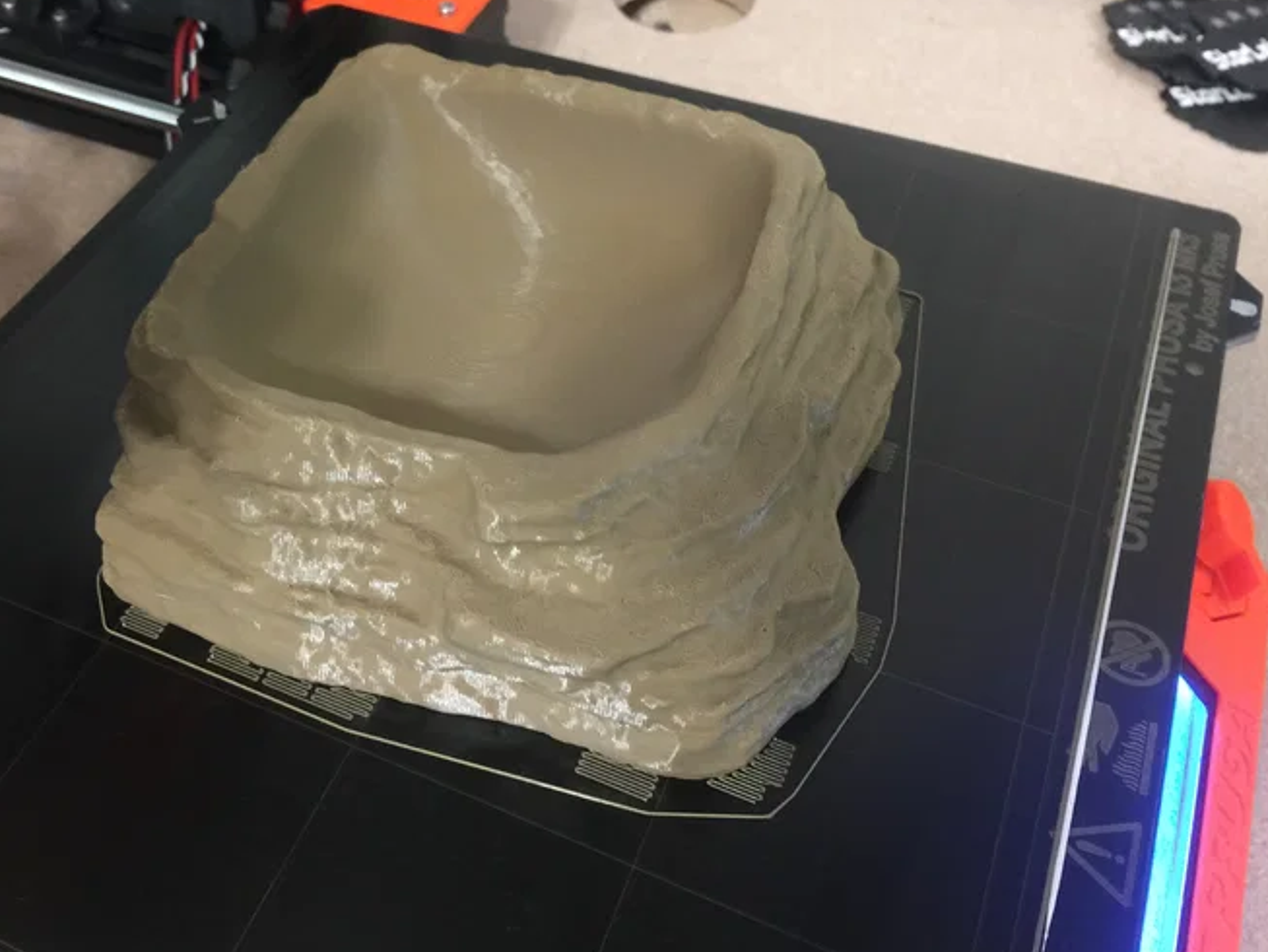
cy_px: 360
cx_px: 475
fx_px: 1356
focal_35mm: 37
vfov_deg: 38.4
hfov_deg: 49.6
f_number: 2.2
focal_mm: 4.15
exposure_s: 1/4
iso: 64
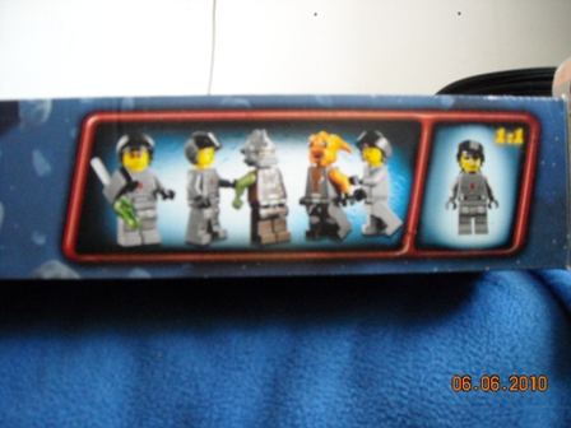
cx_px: 286
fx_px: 577
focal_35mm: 35
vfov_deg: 40.7
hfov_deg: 52.6
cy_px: 214
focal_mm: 5.7
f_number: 2.8
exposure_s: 1/8
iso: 496
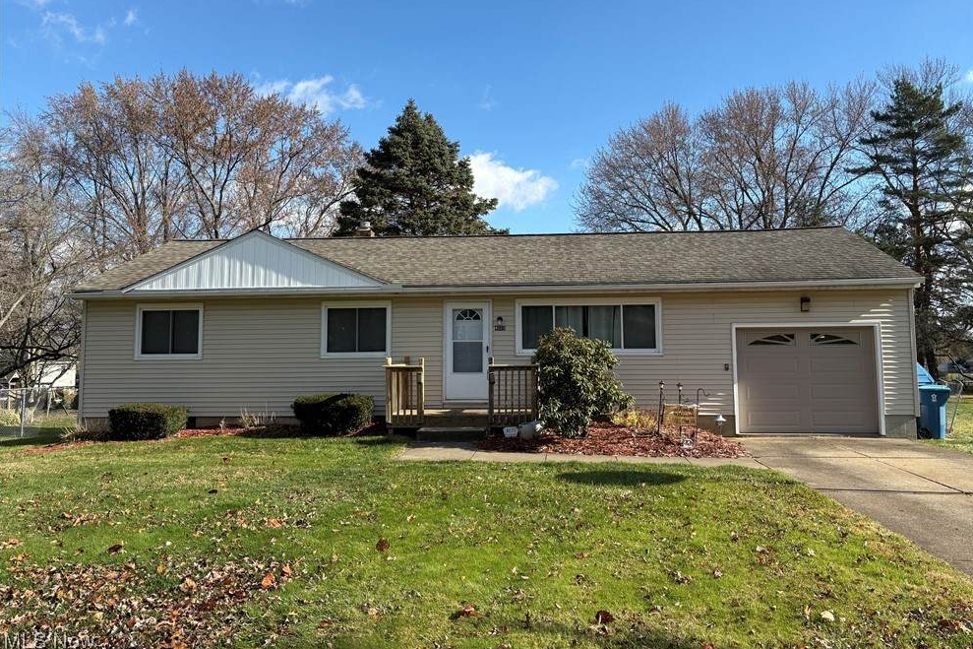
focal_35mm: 28
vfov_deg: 46.3
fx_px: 757
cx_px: 502
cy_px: 285
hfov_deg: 65.5
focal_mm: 5.96
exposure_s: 1/2075
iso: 50
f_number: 1.6
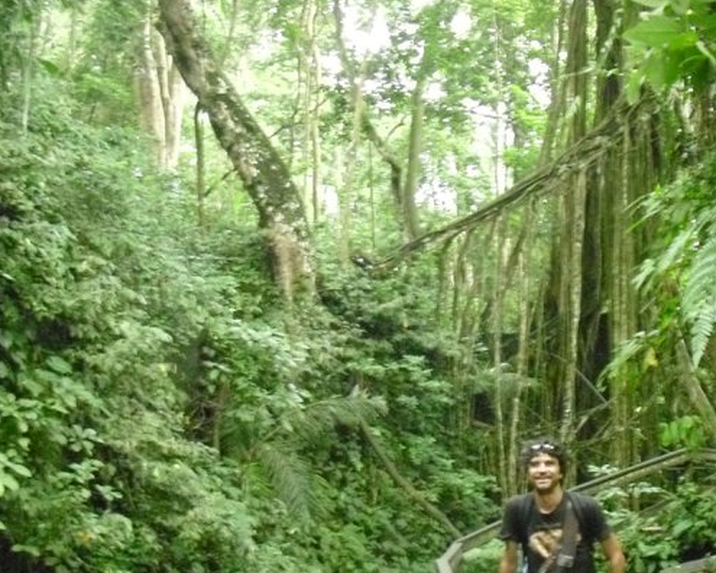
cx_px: 456
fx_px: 1271
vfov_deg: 25.2
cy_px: 412
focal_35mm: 60
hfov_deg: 31.3
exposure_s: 1/15
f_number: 2.8
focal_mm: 6.2
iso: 800
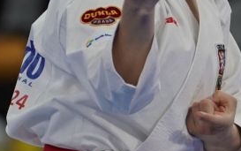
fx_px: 8833
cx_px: 134
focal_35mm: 1344
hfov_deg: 1.6
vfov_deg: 1.0
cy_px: 127
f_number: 2.8
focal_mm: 200
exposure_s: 1/500
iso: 500
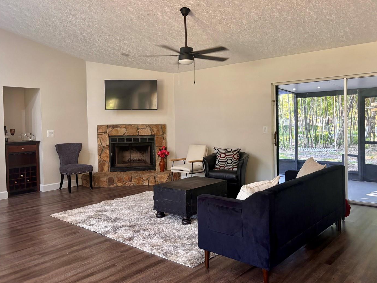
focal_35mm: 30
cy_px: 131
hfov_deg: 60.0
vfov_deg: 46.8
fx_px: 327
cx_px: 184
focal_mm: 5.96
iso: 200
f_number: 1.6
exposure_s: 1/60
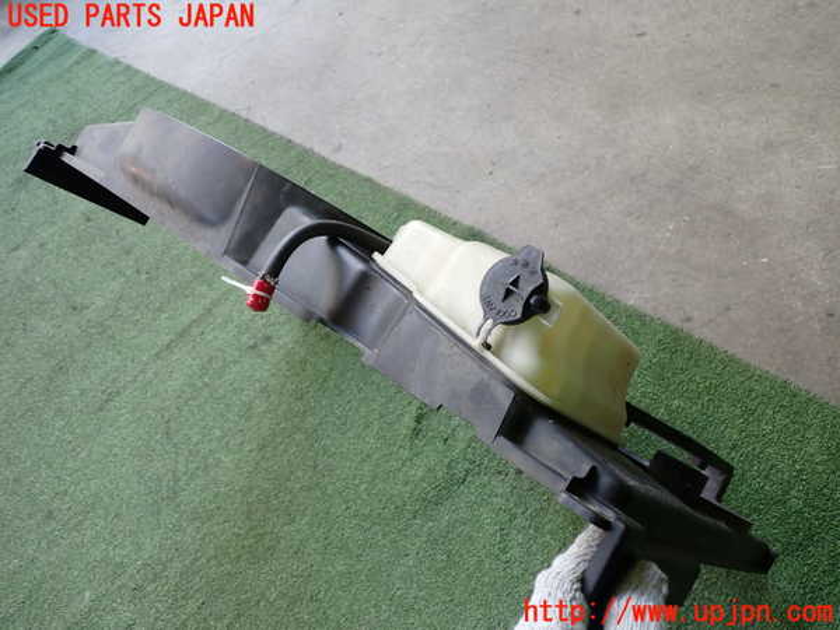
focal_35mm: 30
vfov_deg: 46.8
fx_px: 728
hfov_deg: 60.0
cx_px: 420
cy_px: 315
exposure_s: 1/80
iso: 200
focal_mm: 5.4
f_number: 2.3
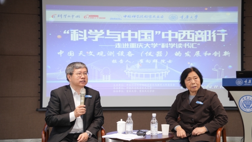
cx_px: 135
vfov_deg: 21.8
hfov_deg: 37.8
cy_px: 80
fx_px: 368
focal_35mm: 55
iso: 640
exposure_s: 1/60
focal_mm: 49
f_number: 3.5
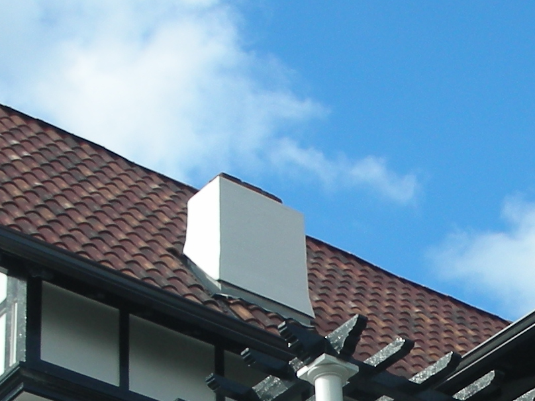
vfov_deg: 11.8
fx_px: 1886
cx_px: 491
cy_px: 518
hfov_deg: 15.9
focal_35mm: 122
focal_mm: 5.8
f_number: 8.5
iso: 50
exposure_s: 1/67.7
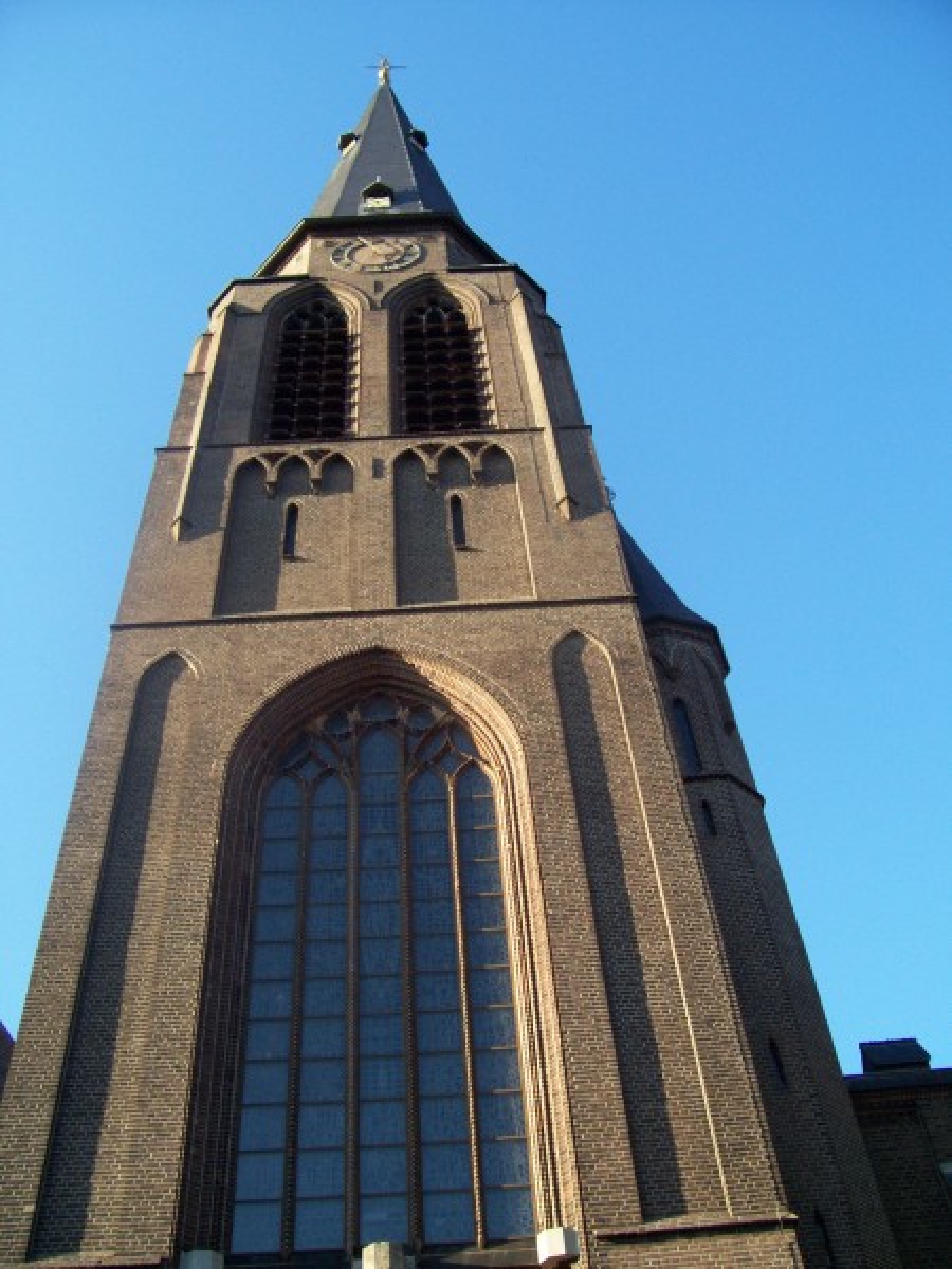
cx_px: 476
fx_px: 1247
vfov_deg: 54.0
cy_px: 634
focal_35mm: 34
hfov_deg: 41.8
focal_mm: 5.6
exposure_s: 1/324
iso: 80
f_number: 2.7
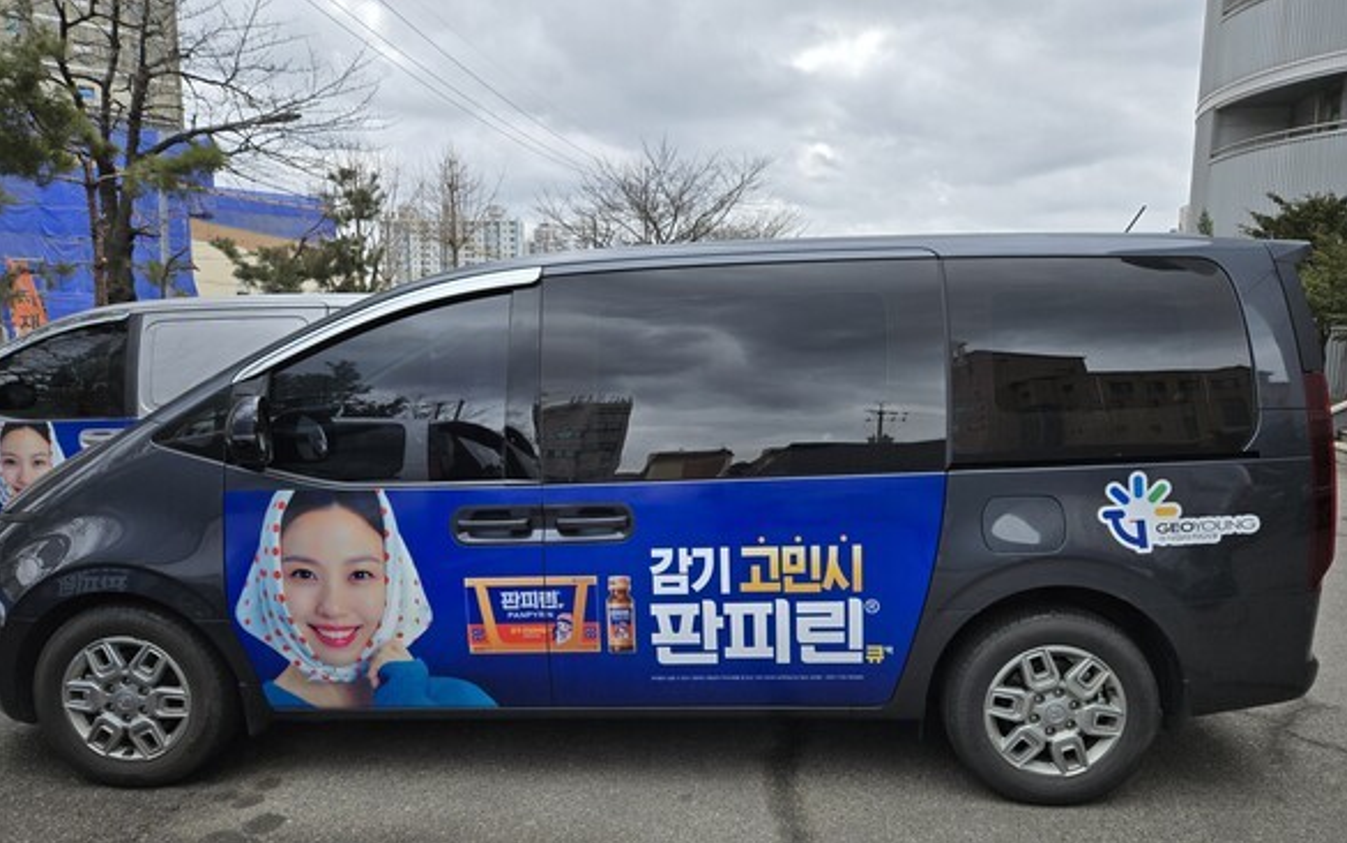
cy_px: 479
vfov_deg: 49.2
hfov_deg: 72.5
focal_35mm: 25
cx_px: 688
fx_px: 918
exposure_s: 1/2708
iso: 80
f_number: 1.8
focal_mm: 5.4
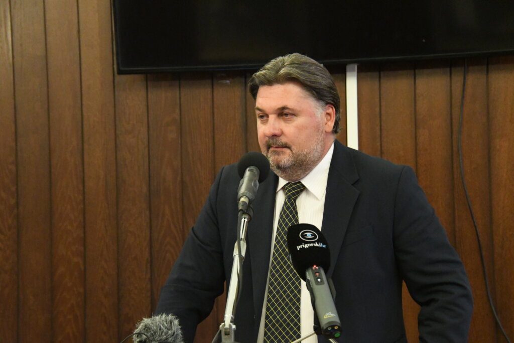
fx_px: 1599
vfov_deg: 12.2
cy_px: 172
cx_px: 257
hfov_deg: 18.3
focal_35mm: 112
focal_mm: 75
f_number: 5
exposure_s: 1/125
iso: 10000
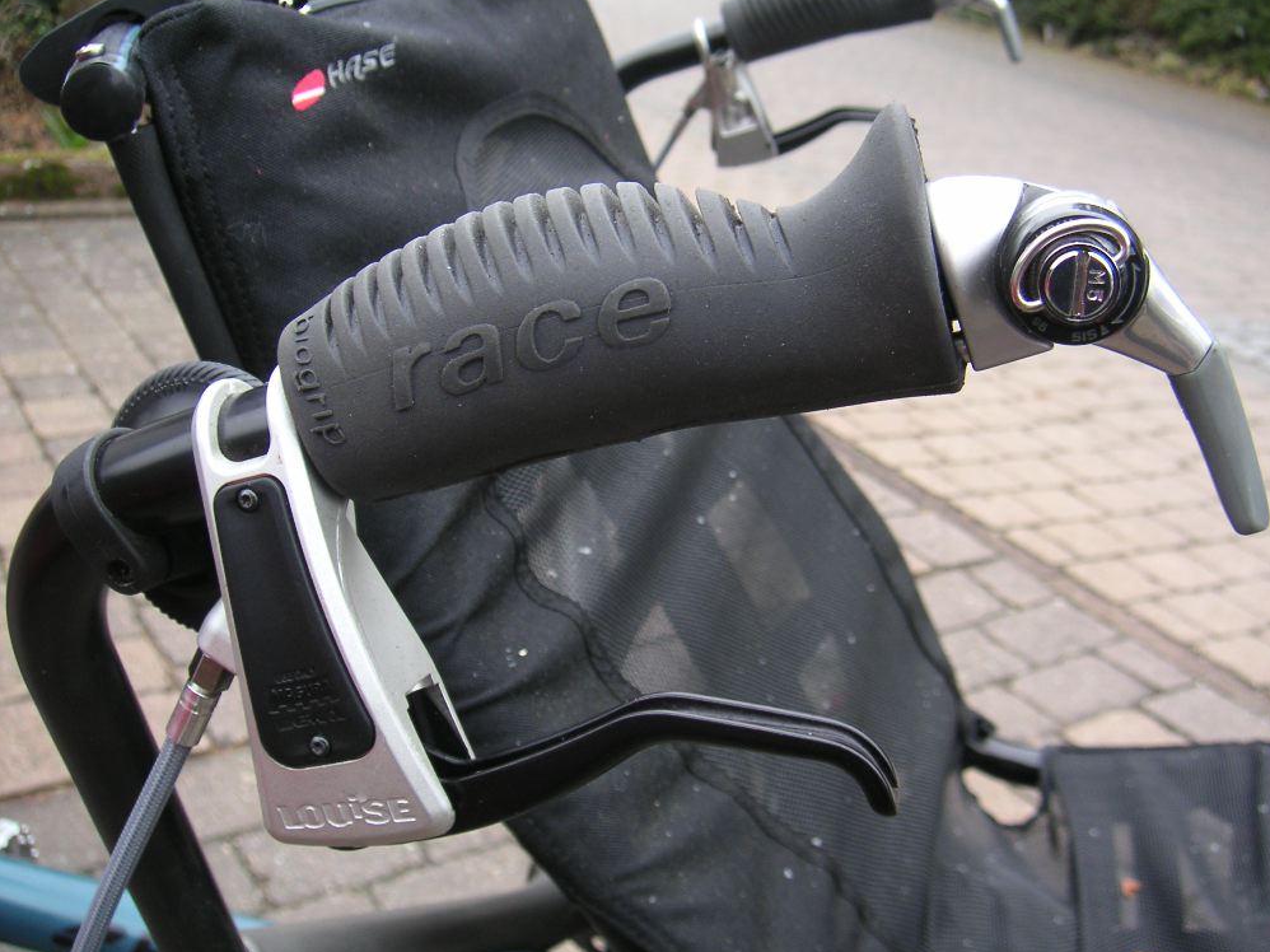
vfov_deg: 36.8
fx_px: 1430
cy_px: 468
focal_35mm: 39
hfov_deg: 47.9
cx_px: 650
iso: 50
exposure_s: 1/90
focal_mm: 6
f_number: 2.8
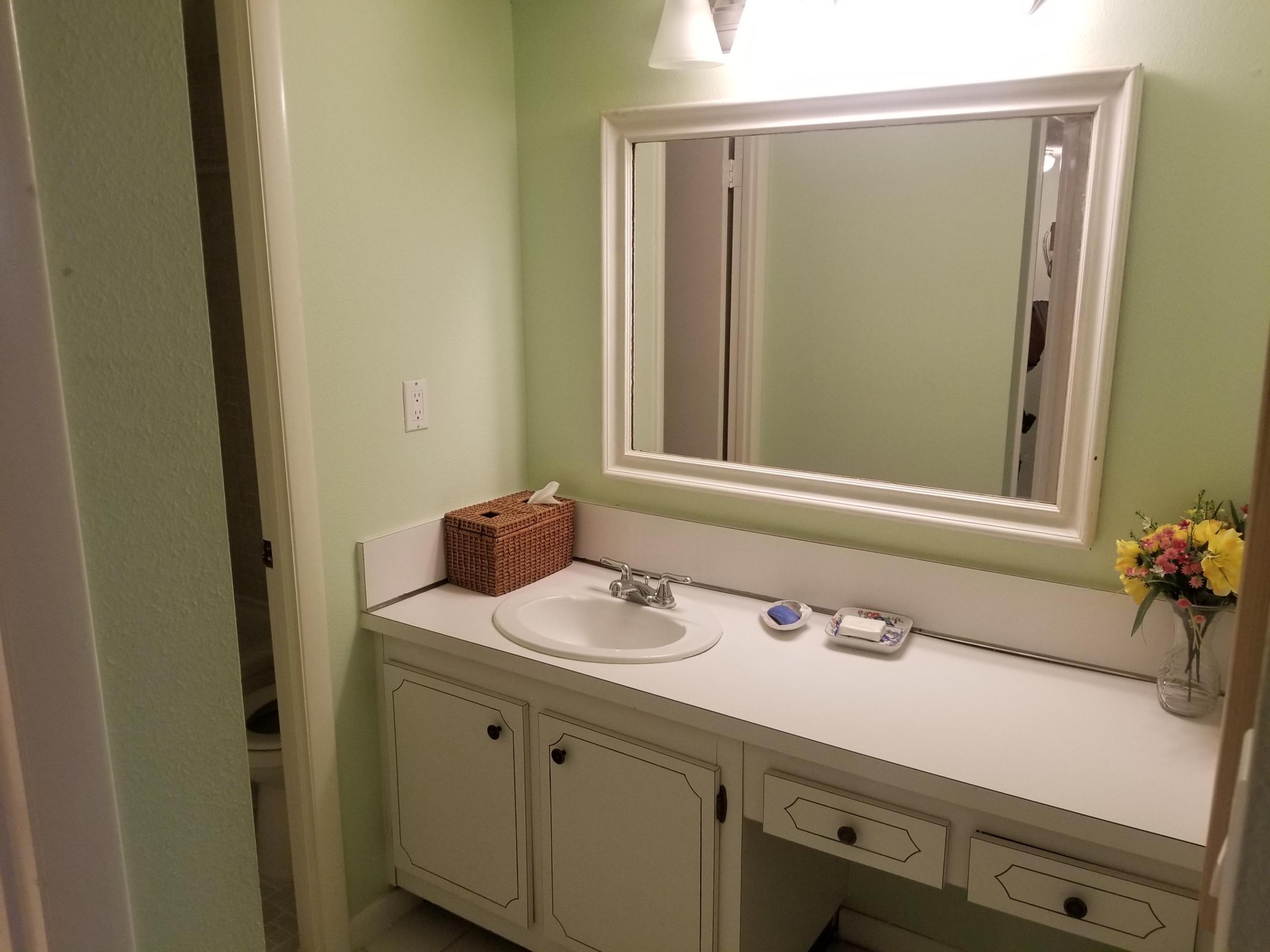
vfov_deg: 53.1
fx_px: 954
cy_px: 476
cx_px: 635
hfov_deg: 67.3
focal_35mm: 26
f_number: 1.7
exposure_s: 1/60
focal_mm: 4.3
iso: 160
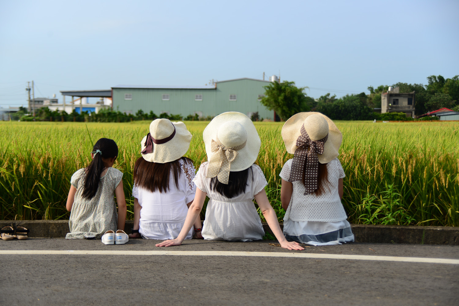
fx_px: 893
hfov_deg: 28.8
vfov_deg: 19.5
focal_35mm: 70
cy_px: 153
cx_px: 230
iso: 100
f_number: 5
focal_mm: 70
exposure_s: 1/500
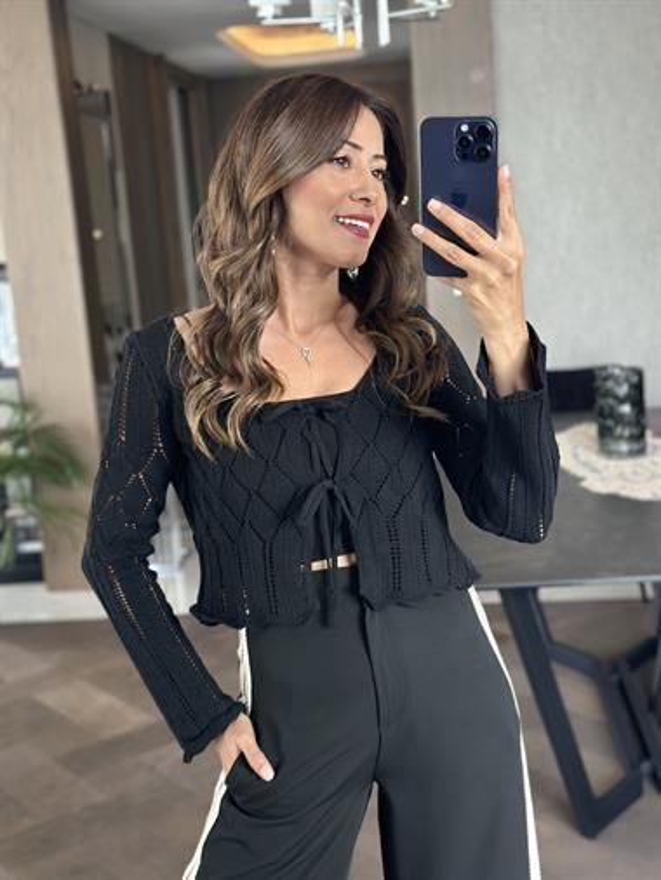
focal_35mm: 48
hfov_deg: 30.3
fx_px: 1221
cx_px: 330
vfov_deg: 39.6
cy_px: 440
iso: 160
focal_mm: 6.86
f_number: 1.78
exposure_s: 1/60
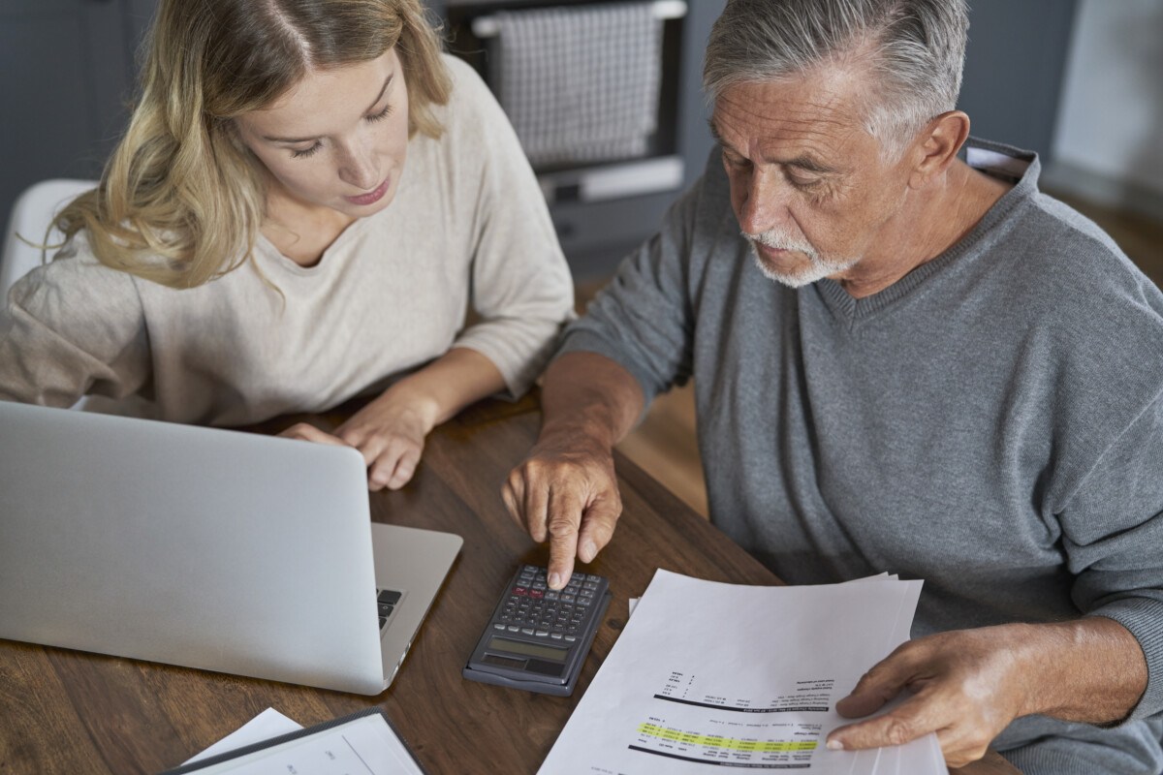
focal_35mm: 50
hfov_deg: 39.6
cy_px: 388
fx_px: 1615
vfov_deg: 27.0
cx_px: 582
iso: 500
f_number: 2.2
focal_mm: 50
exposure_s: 1/125
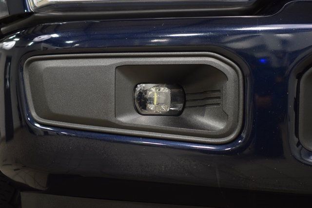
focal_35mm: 105
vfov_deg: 13.0
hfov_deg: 19.5
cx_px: 156
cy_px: 104
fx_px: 910
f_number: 2.8
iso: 1600
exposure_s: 1/80
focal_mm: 70
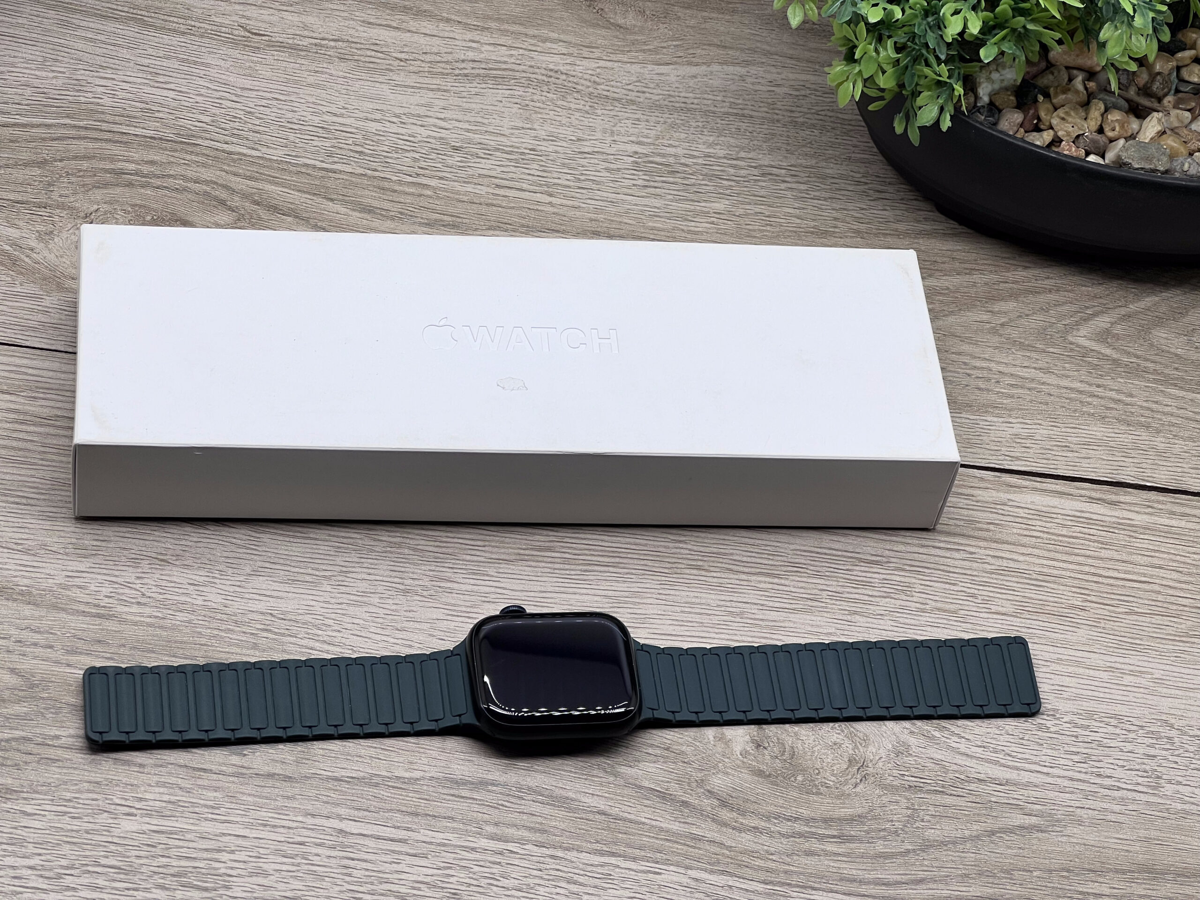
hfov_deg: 25.3
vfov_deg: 19.1
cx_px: 600
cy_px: 450
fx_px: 2669
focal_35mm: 77
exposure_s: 1/100
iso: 40
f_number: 2.8
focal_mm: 9
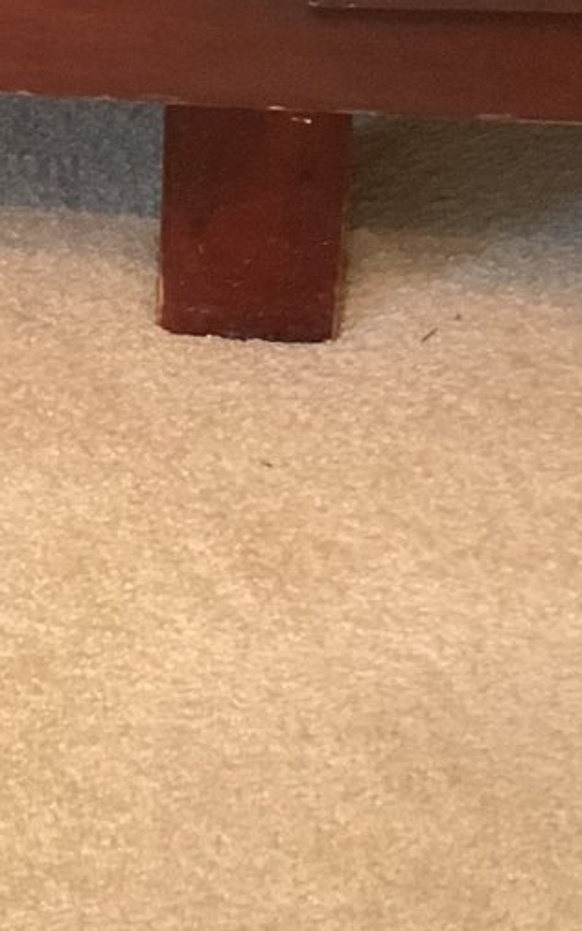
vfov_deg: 21.7
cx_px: -213
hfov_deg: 13.6
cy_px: -5
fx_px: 2336
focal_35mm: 92
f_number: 1.8
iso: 320
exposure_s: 1/30
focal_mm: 3
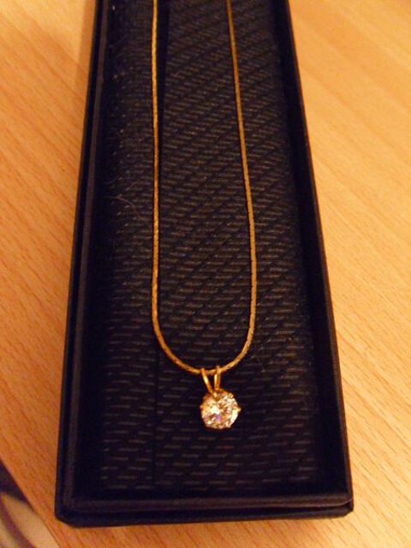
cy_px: 274
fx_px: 554
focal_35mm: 35
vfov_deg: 52.6
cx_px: 206
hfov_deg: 40.7
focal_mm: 6.3
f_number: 3.5
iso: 800
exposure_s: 1/8
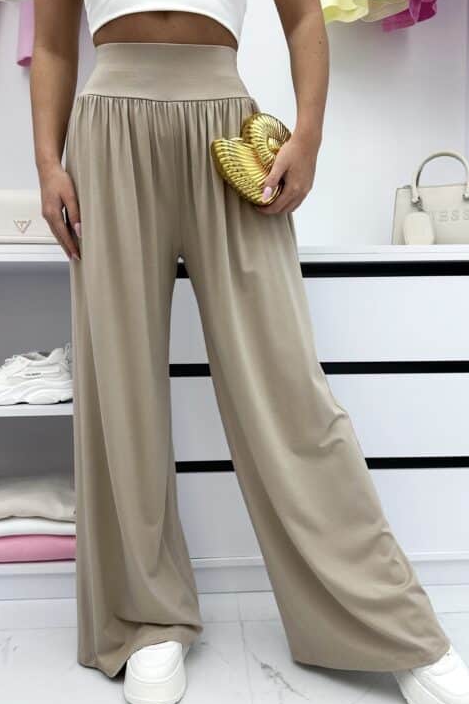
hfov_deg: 49.5
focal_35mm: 26
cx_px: 224
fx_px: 508
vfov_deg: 69.4
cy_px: 362
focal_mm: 6.86
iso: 80
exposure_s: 1/570
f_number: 1.8
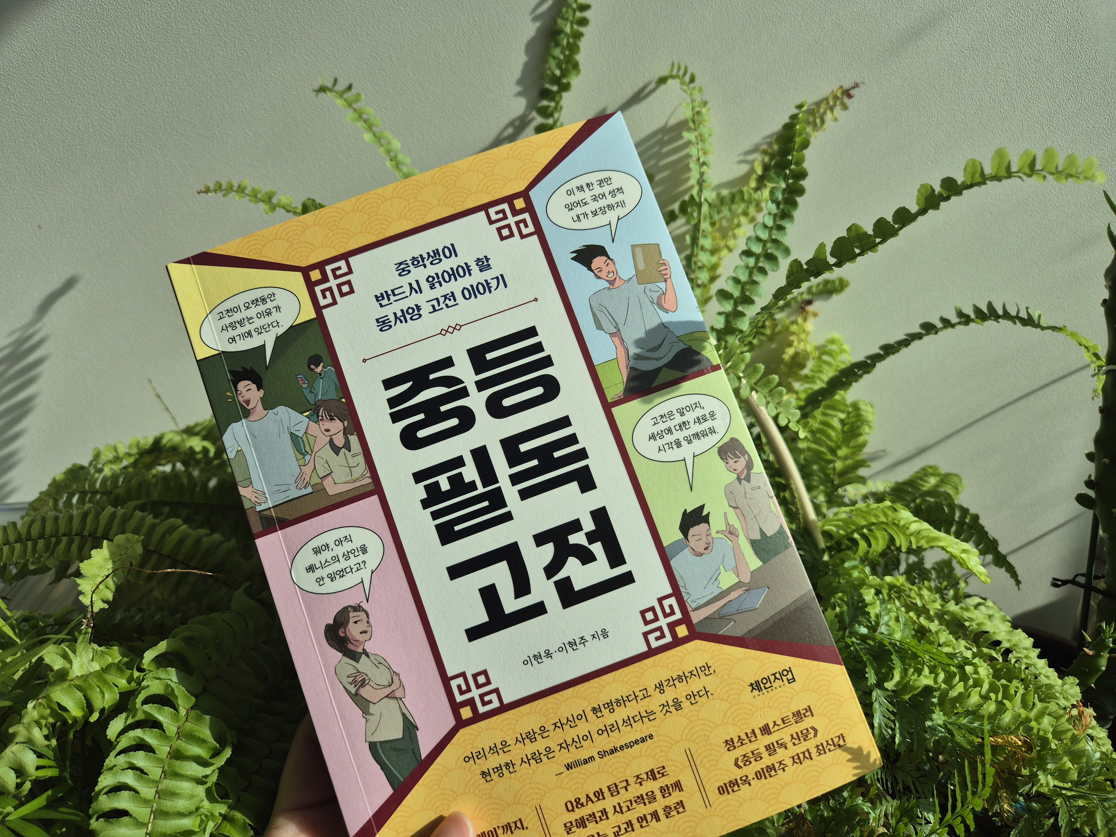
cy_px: 418
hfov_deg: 73.9
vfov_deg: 58.9
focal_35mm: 23
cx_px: 558
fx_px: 742
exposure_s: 1/606
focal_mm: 5.4
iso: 25
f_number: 1.8
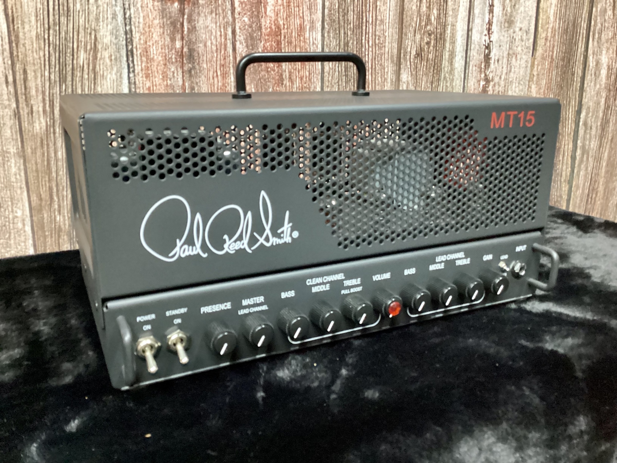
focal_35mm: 31
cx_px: 308
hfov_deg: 58.3
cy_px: 232
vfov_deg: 45.5
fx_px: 553
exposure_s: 1/30
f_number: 2.4
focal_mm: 3.3
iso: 640
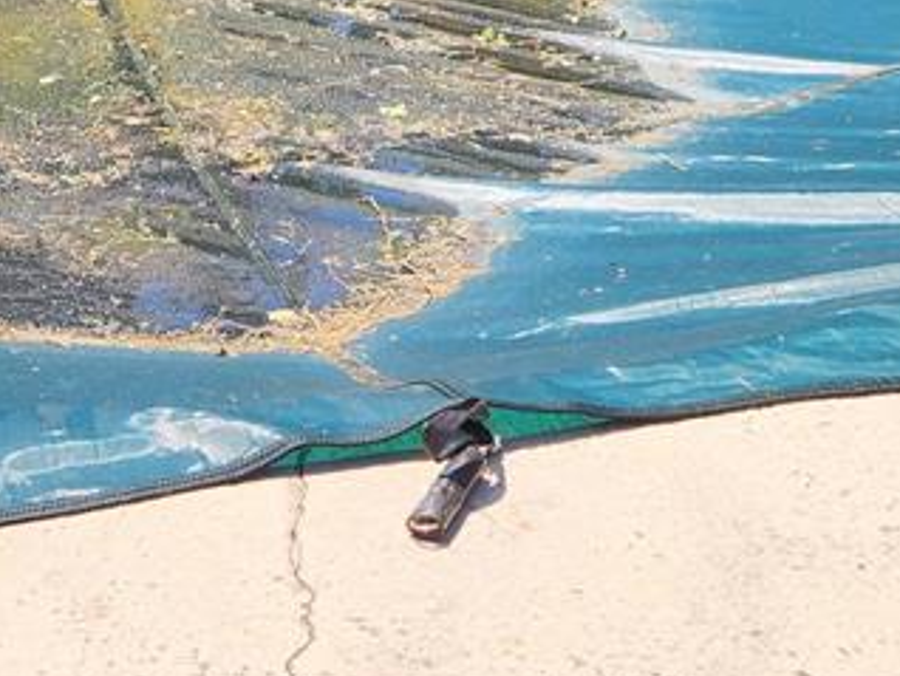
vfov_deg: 18.4
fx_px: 1925
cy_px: -235
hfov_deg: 26.3
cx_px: 402
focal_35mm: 74
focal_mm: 5.4
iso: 20
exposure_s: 1/1824
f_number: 1.8
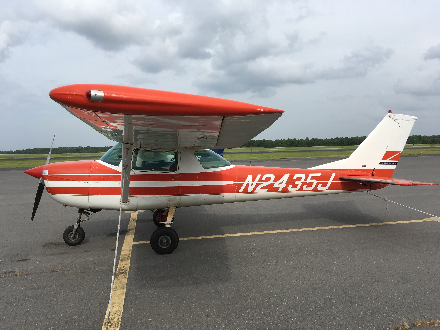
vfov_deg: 48.2
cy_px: 165
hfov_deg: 61.7
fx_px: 369
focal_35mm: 29
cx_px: 220
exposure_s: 1/1304
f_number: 2.2
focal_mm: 4.15
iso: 25
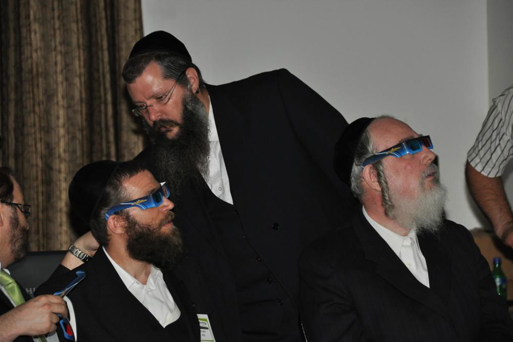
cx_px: 259
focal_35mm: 205
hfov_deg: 10.1
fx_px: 2914
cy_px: 171
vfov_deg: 6.7
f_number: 5.6
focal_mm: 135
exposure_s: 1/60
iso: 800
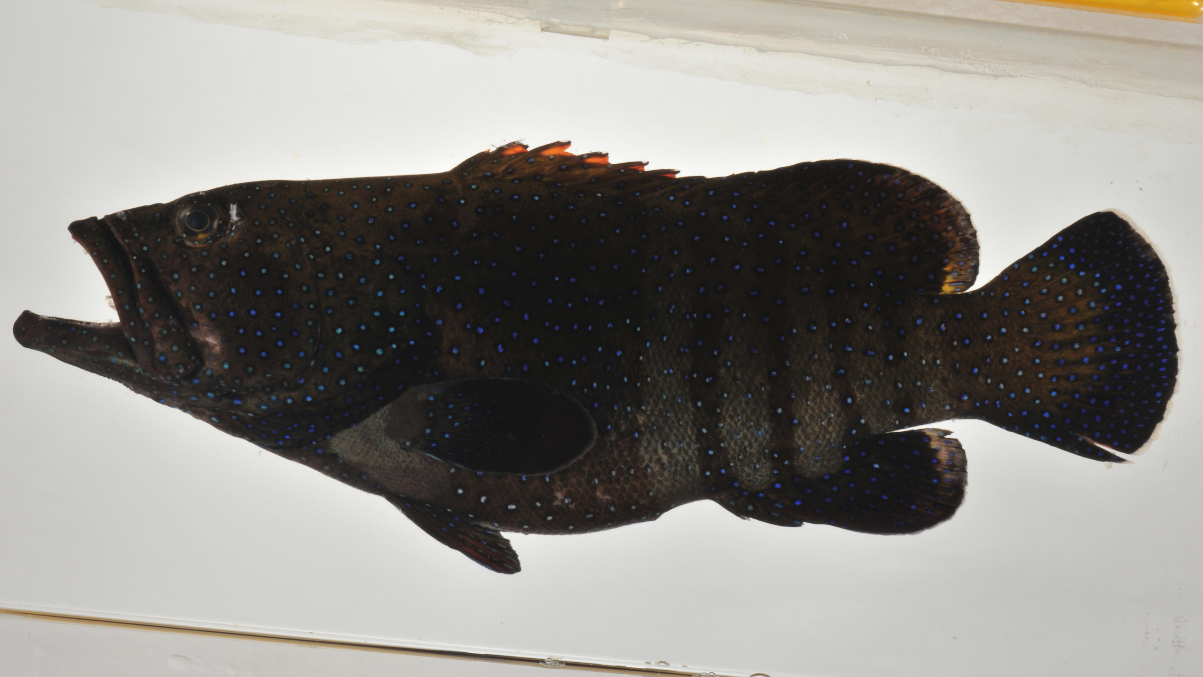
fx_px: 5280
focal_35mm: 166
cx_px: 602
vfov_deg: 7.3
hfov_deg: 13.0
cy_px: 340
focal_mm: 105
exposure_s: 1/60
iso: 200
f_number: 36
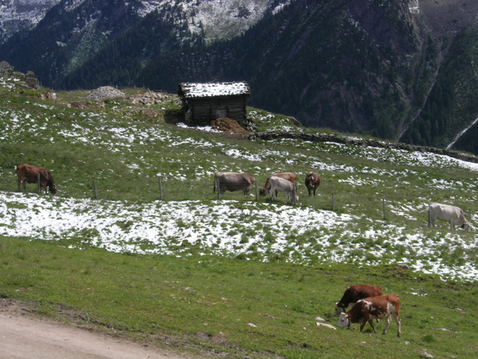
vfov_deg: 13.1
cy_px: 180
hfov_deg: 17.4
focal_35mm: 113
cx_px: 239
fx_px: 1560
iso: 64
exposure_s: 1/328
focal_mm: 23.4
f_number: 8.2
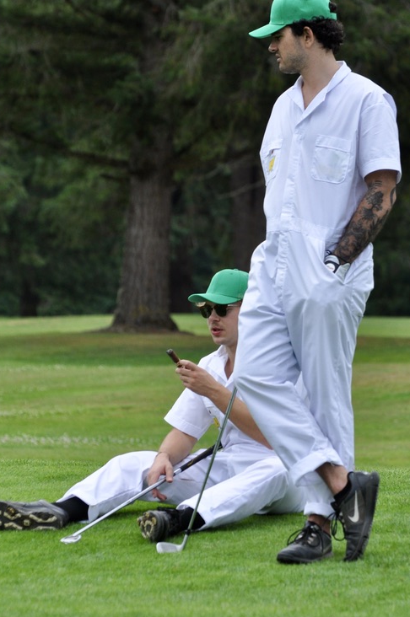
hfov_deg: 4.4
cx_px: 255
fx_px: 5345
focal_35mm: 312
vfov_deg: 6.6
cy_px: 296
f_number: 5.6
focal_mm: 140
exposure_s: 1/1600
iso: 400
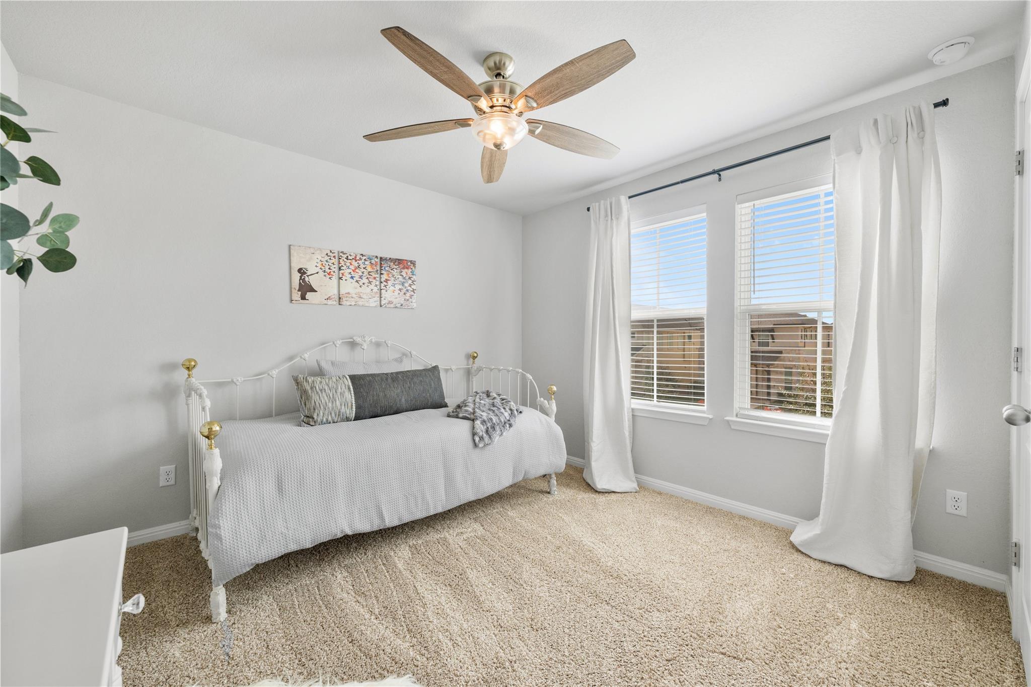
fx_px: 401
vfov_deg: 81.2
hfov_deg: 104.3
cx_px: 516
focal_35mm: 14
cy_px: 344
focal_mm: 14
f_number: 8
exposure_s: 1/15
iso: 250
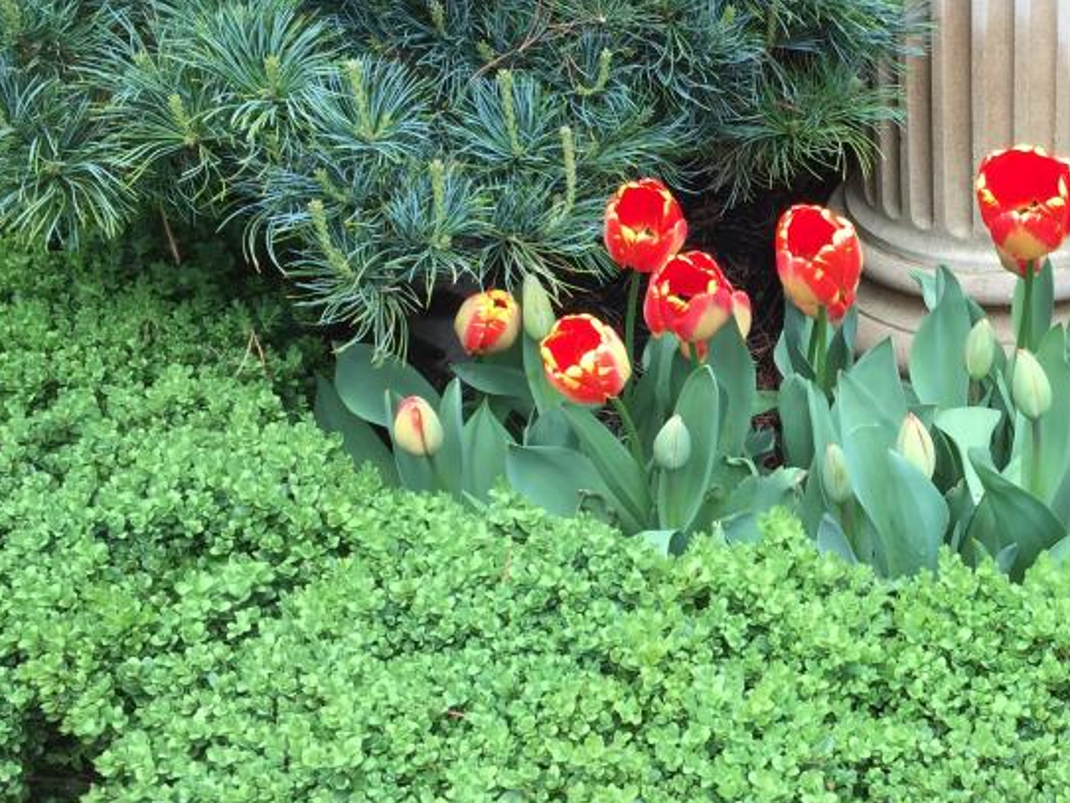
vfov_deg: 25.7
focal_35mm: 57
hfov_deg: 32.1
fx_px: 1763
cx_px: 963
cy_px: 379
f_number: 2.2
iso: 32
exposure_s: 1/124
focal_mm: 4.15
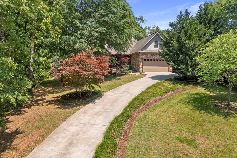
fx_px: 184
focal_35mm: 28
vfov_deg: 46.3
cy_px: 79
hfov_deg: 65.5
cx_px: 118
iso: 100
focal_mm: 10.26
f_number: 3.5
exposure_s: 1/400
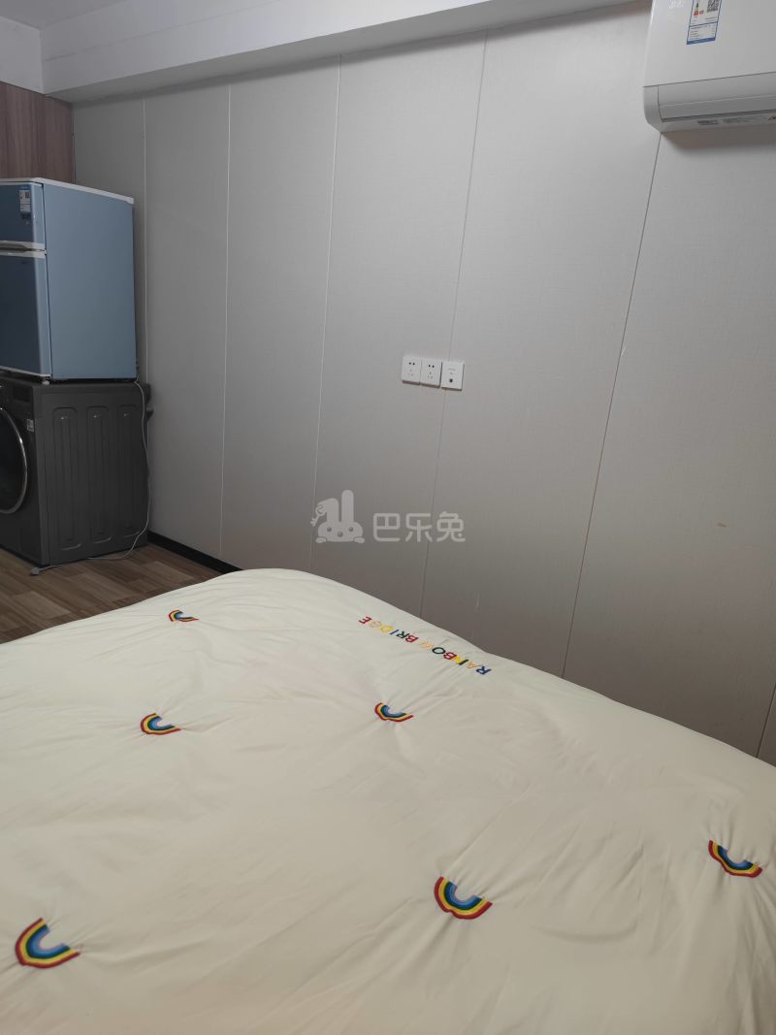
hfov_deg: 37.7
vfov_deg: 49.0
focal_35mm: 38
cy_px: 518
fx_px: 1136
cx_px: 388
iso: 167
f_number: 1.95
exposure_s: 1/100
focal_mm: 7.59
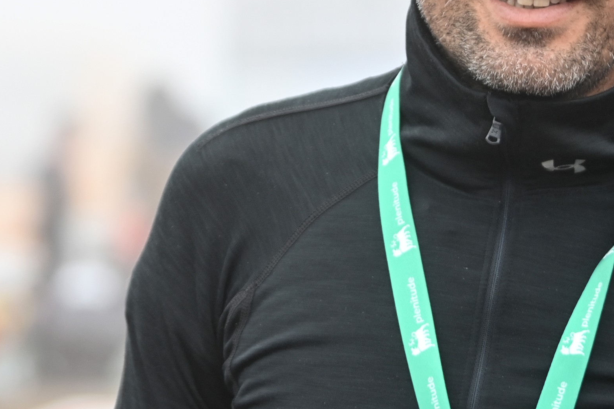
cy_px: 77
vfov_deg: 6.6
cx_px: 384
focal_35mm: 207
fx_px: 3530
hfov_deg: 9.9
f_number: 3.5
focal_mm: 92
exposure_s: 1/800
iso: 250
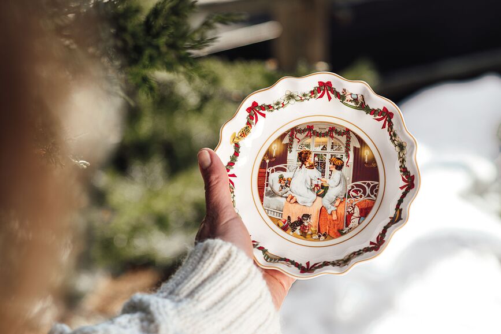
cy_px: 167
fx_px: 1183
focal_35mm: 85
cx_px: 250
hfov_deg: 23.9
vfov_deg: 16.1
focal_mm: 85
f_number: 5
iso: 80
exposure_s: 1/200
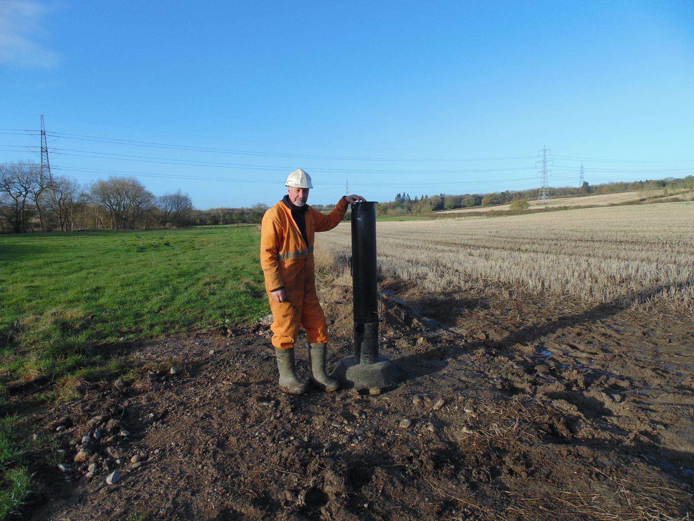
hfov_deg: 76.4
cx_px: 347
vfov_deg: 61.1
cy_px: 260
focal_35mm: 22
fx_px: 441
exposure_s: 1/640
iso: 80
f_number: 3.1
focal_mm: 4
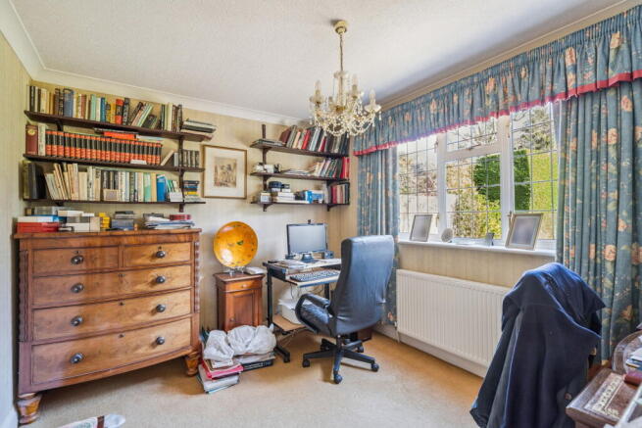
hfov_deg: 96.7
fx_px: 285
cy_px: 214
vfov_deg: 73.8
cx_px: 321
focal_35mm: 16
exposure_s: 1/6
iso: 320
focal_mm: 16
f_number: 5.6
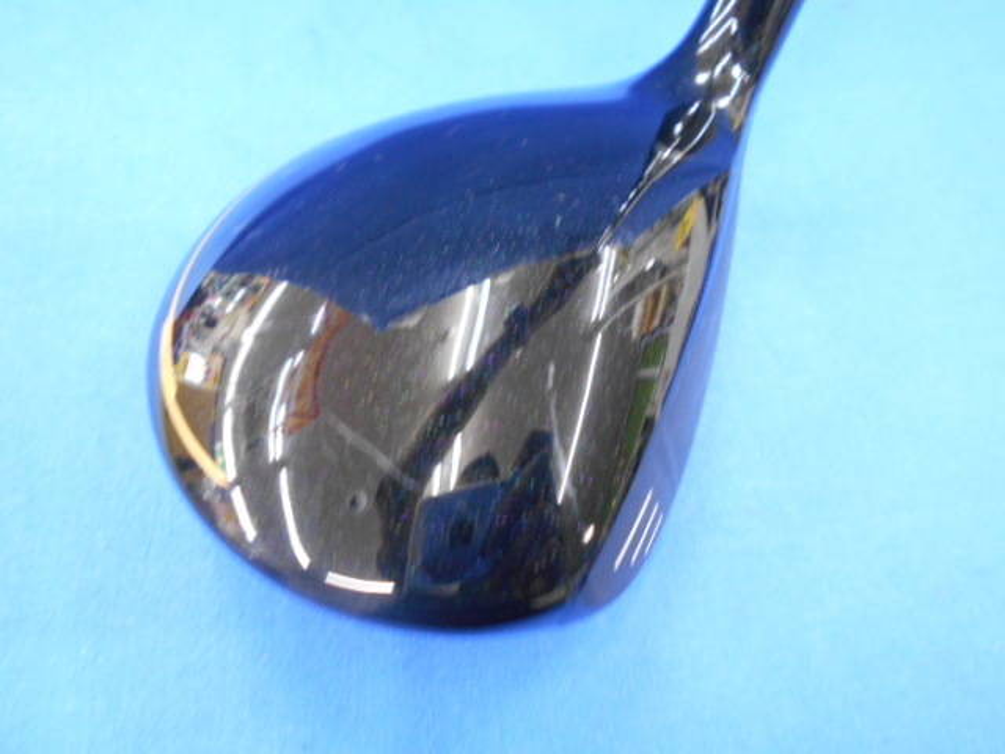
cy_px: 377
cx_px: 502
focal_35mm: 26
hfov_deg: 67.3
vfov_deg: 53.1
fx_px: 755
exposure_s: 1/10
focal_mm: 4.6
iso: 400
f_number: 3.2
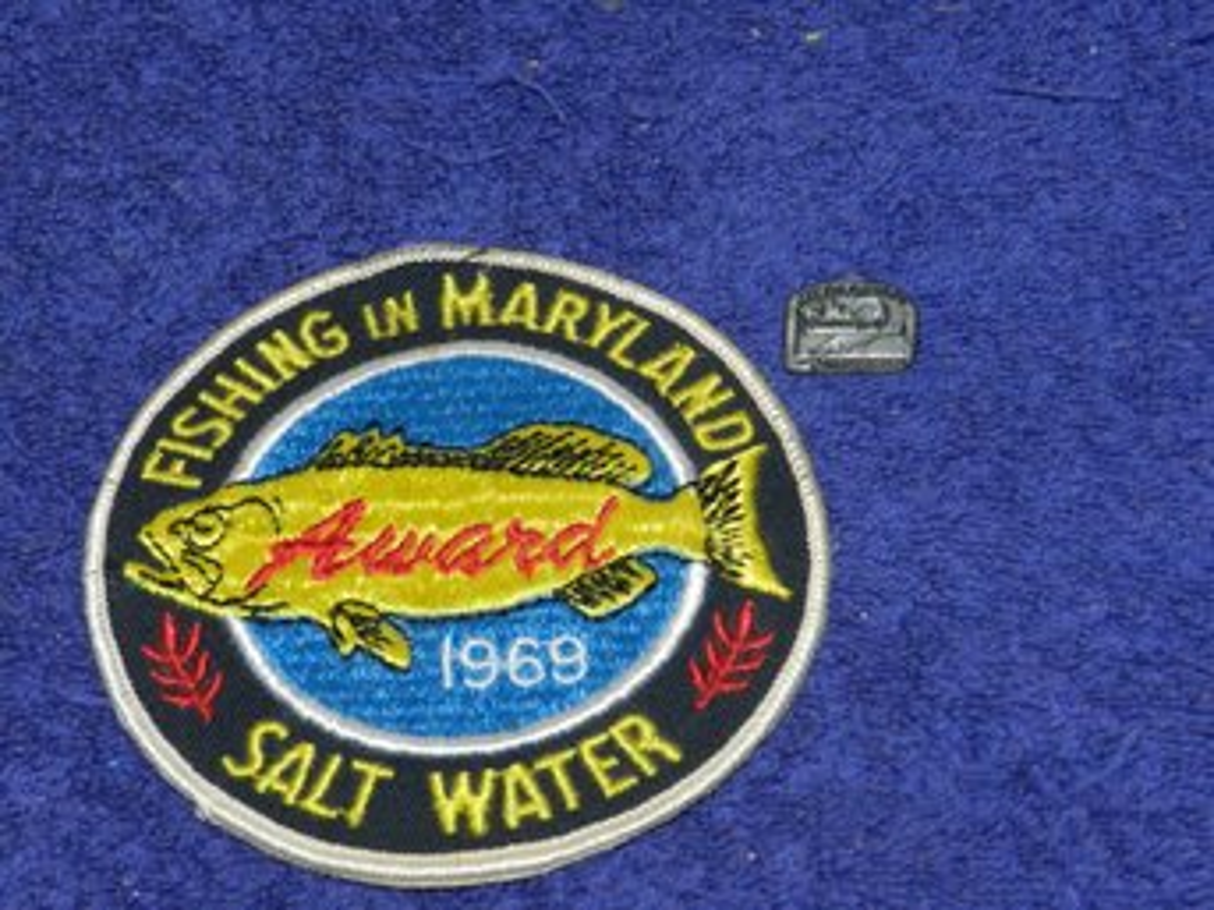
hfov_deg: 28.6
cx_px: 607
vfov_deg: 21.6
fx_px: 2384
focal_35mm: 68
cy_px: 455
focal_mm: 12.1
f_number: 4.7
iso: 200
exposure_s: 1/30
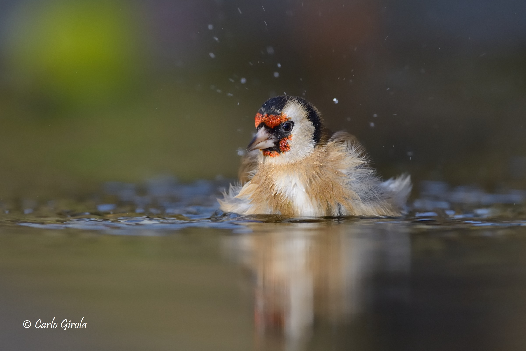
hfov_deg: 3.4
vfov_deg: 2.3
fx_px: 8764
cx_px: 263
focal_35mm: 600
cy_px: 176
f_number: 5
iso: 2000
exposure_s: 1/1000
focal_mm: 600
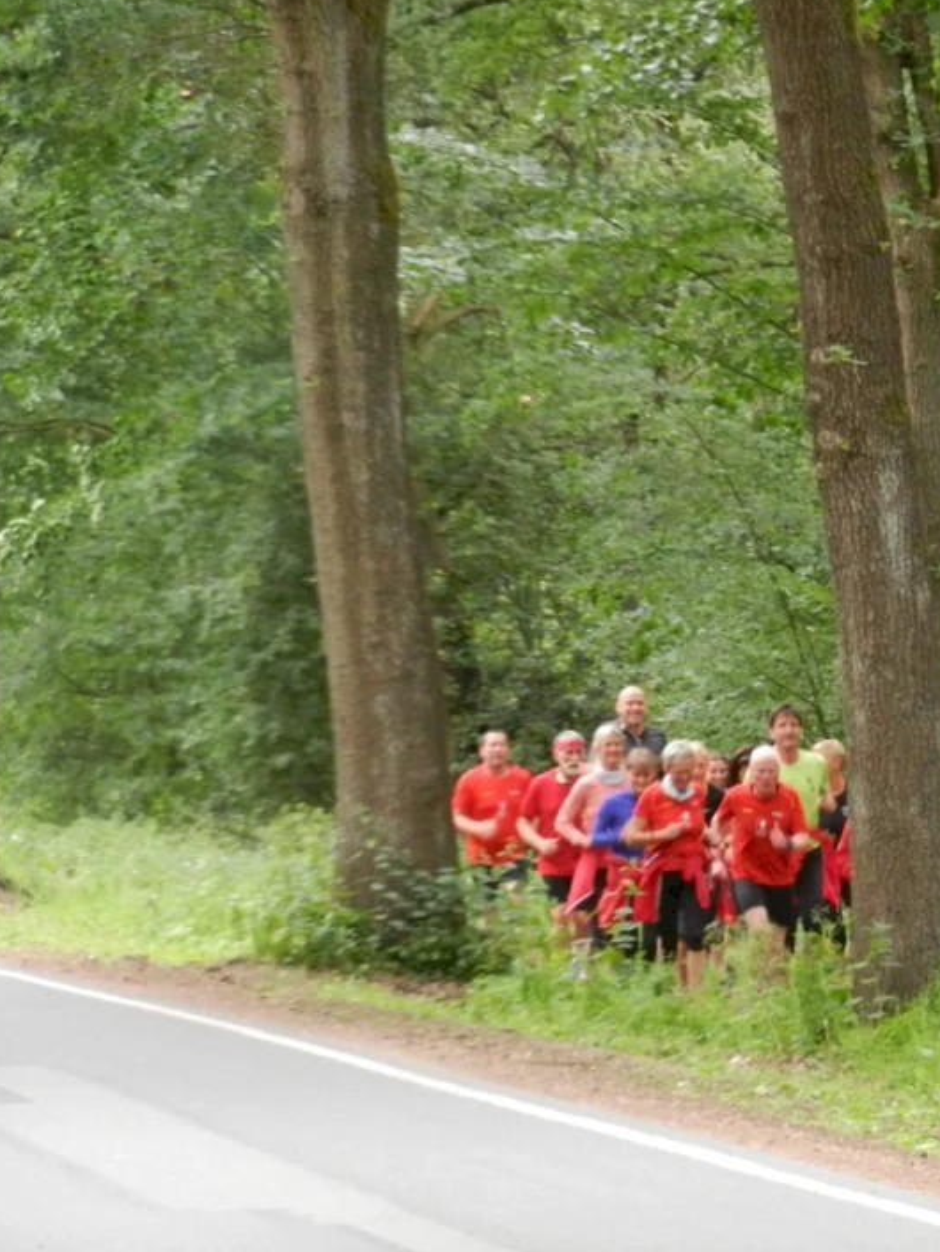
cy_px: 658
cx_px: 814
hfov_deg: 5.4
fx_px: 9915
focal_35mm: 274
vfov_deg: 7.2
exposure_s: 1/25
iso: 800
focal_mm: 34
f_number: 5.3
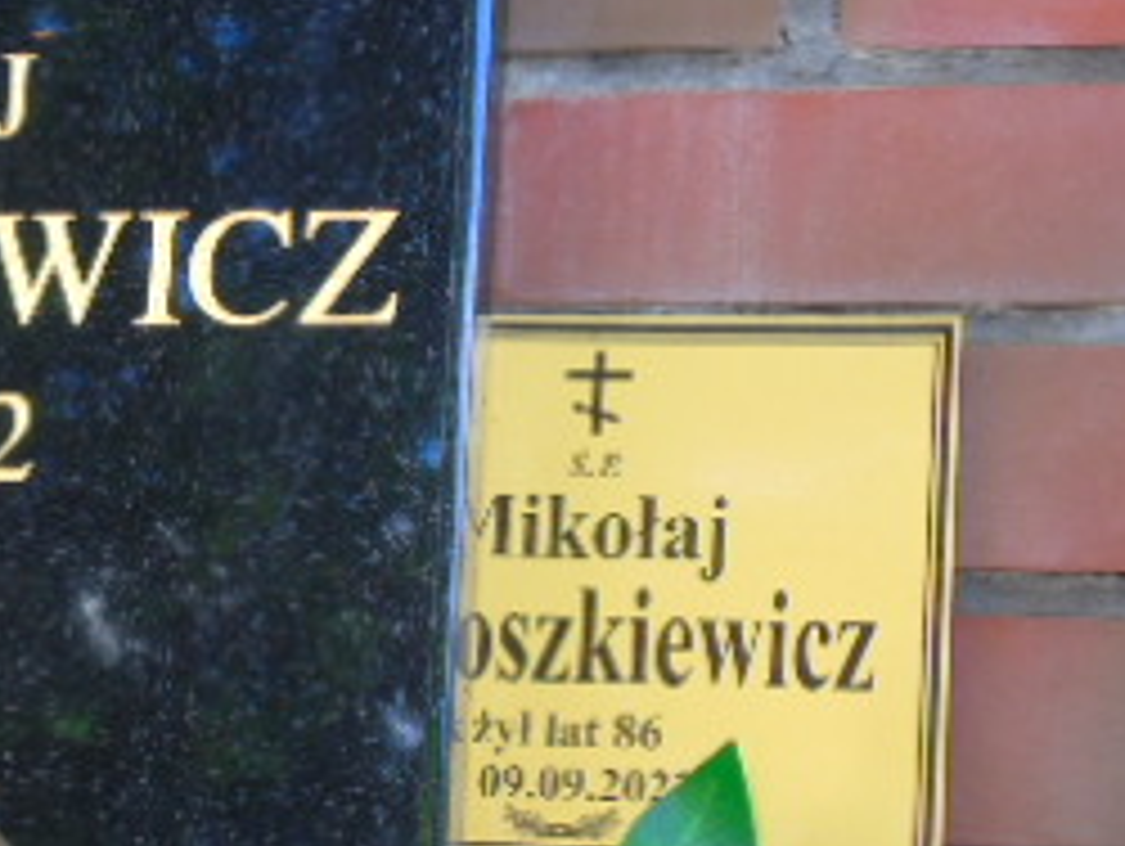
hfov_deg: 14.0
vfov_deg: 10.8
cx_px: -54
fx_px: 4489
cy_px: 531
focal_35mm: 138
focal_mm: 9.6
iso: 80
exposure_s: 1/30
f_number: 4.3
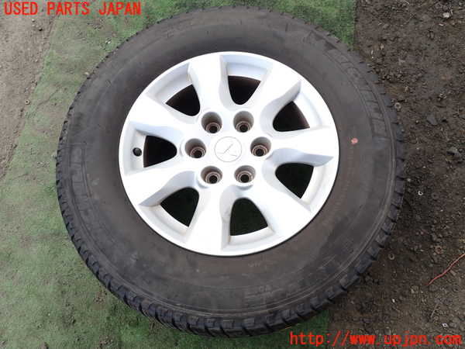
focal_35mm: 30
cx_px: 232
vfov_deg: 46.8
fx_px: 403
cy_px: 174
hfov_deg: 60.0
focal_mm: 5.4
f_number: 3.2
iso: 100
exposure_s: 1/125
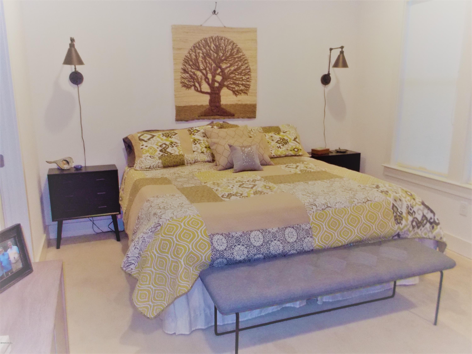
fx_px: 395
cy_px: 177
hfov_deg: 61.7
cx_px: 236
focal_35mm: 29
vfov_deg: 48.2
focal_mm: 4.1
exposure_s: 1/30
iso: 640
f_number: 3.3
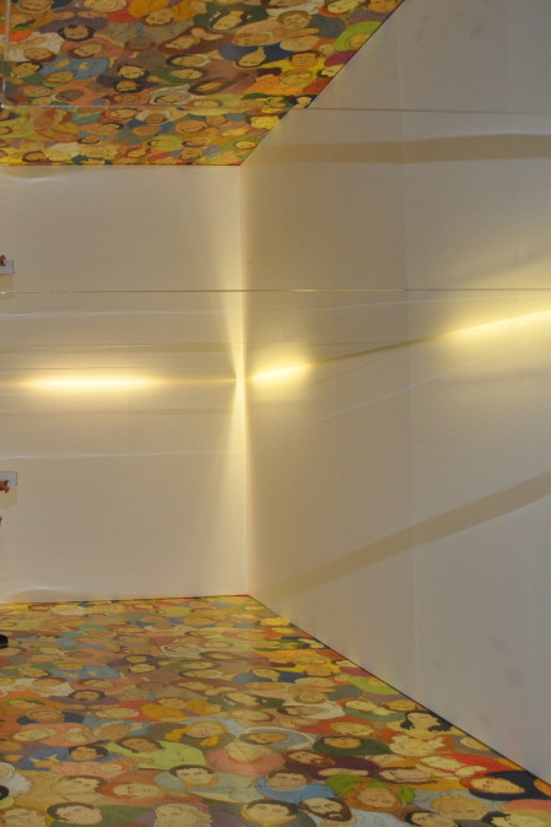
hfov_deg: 30.7
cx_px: 23
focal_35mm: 41
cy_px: 411
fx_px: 942
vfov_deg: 47.4
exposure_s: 1/100
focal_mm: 18
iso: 800
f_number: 3.5
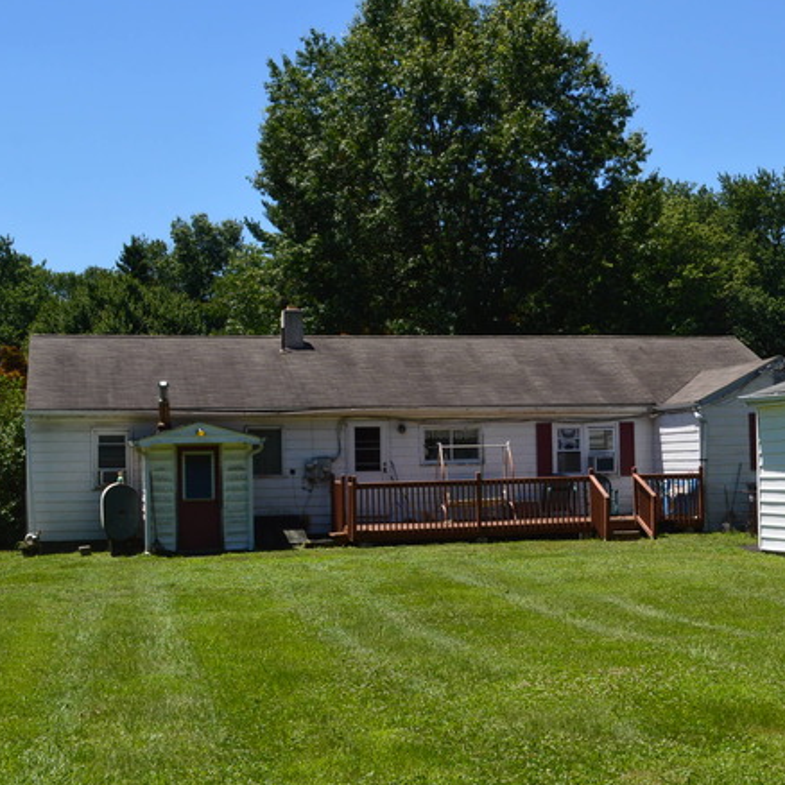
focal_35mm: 66
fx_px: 1693
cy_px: 410
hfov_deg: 25.5
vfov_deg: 26.1
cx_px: 674
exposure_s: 1/400
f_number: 11
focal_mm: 26
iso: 400
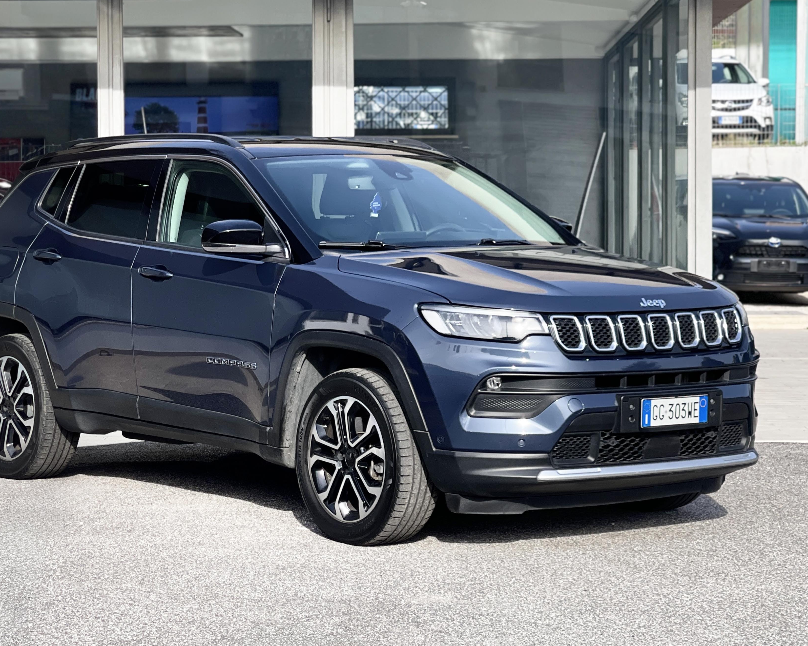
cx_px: 358
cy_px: 348
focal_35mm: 77
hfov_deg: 24.7
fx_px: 1841
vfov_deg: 19.9
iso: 32
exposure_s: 1/742
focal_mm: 7.5
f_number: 2.2
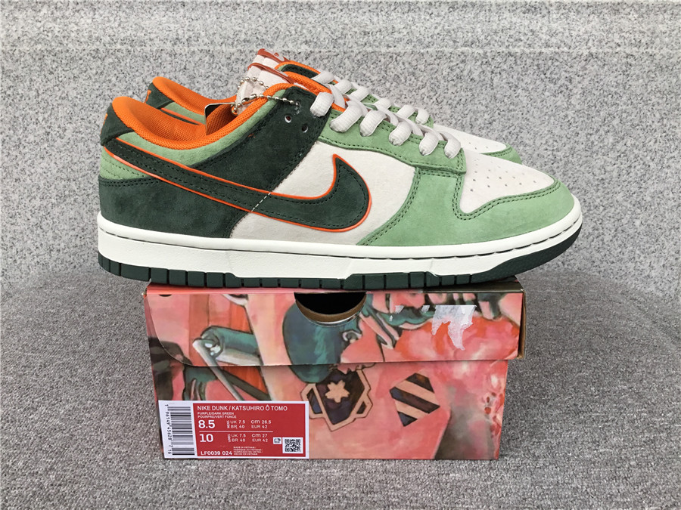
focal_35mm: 31
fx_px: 610
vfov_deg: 45.4
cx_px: 340
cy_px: 255
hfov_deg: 58.4
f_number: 2.4
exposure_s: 1/100
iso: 40
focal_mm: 3.3
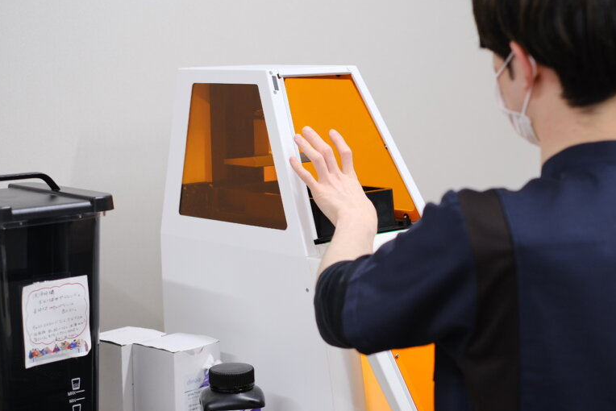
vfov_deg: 19.2
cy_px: 233
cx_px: 336
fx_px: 1215
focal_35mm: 71
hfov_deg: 28.4
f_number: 2
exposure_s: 1/250
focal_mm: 35
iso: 640
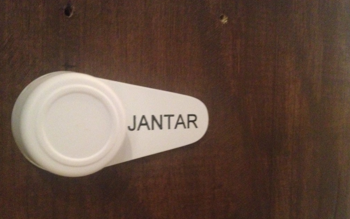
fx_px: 362
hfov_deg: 51.5
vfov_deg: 33.5
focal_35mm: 38
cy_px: 132
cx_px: 172
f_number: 2.4
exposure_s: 1/15
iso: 800
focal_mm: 4.28
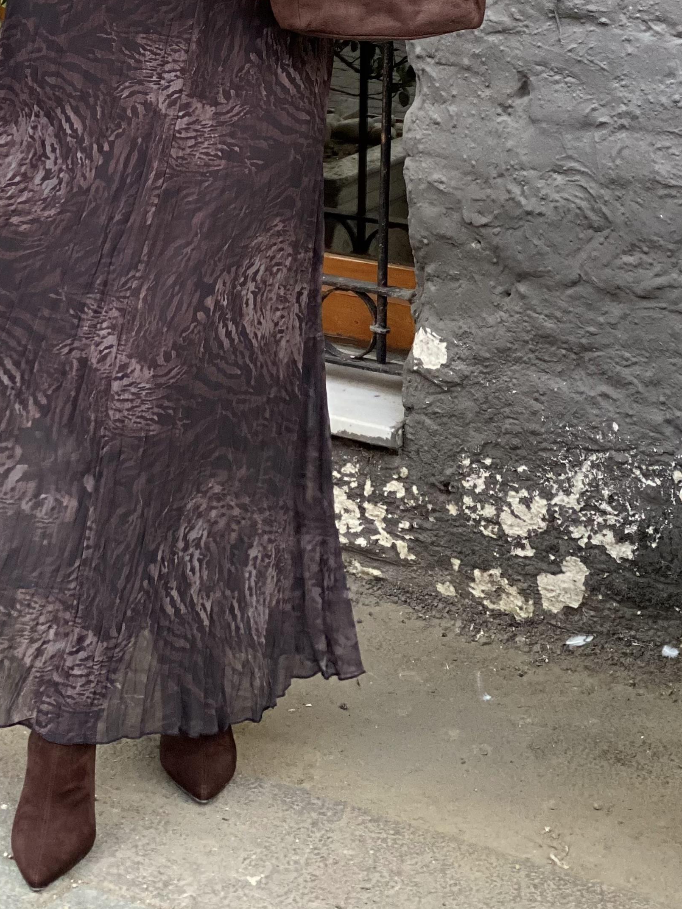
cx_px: 149
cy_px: 90
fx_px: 2522
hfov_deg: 15.3
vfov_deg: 20.0
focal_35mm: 96
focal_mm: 6
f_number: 2
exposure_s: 1/122
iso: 160
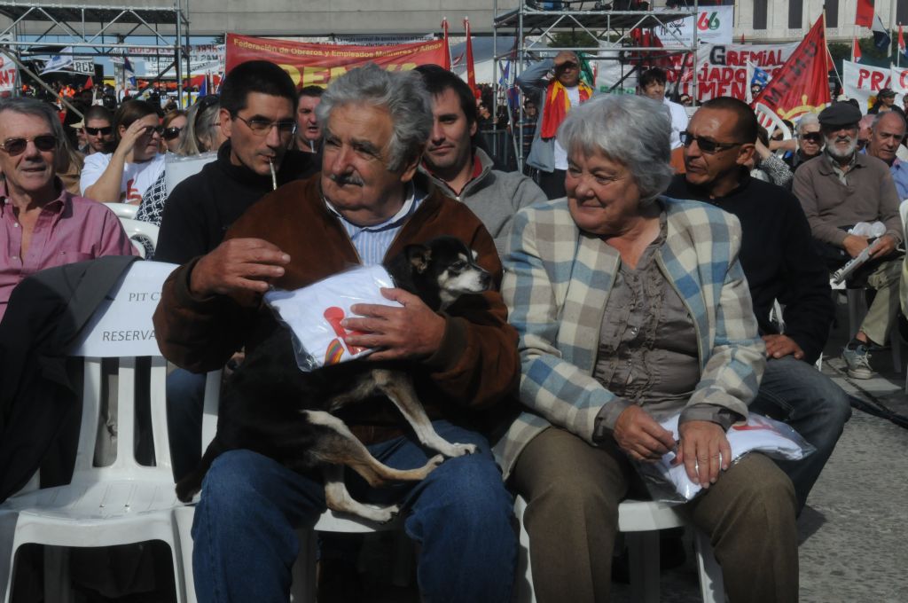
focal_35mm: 57
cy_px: 302
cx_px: 454
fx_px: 1436
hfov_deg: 35.1
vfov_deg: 23.7
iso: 800
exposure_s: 1/400
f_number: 18
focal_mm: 38
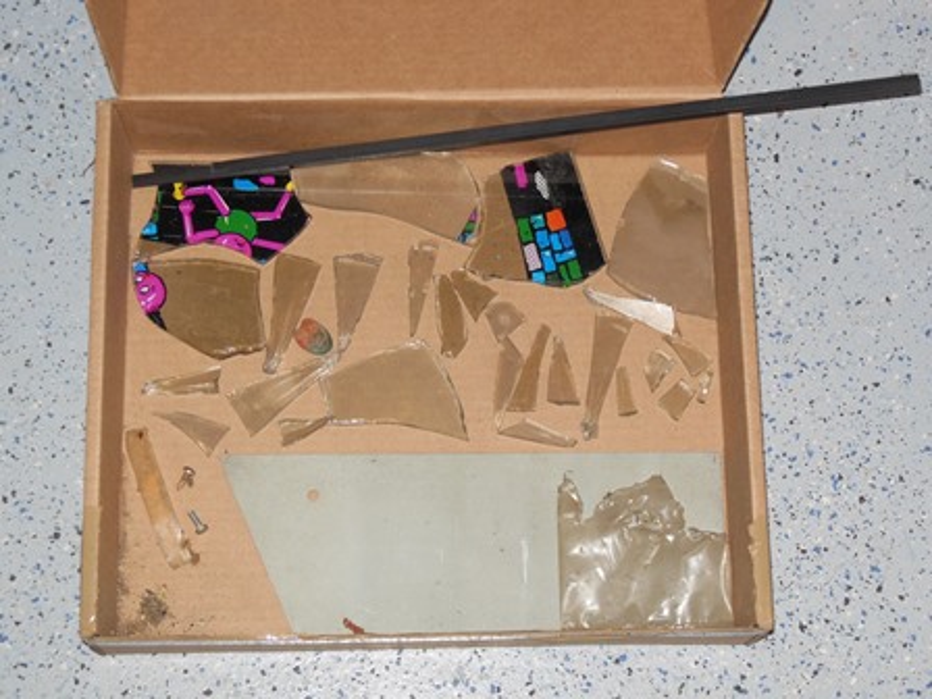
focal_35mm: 66
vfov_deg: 22.3
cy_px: 350
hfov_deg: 29.4
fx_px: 1777
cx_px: 466
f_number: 4.3
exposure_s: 1/60
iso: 200
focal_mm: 11.7
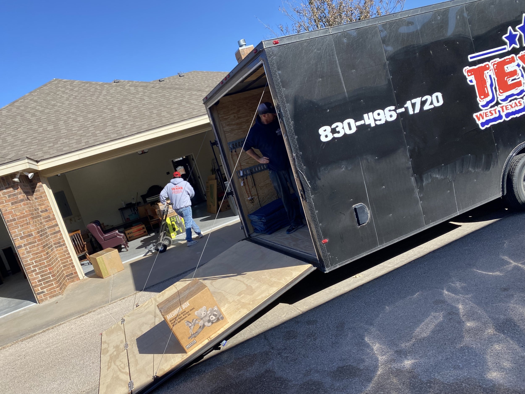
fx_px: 394
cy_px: 197
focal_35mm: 26
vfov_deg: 53.1
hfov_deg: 67.3
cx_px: 262
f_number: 1.8
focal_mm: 4.25
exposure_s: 1/1754
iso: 32
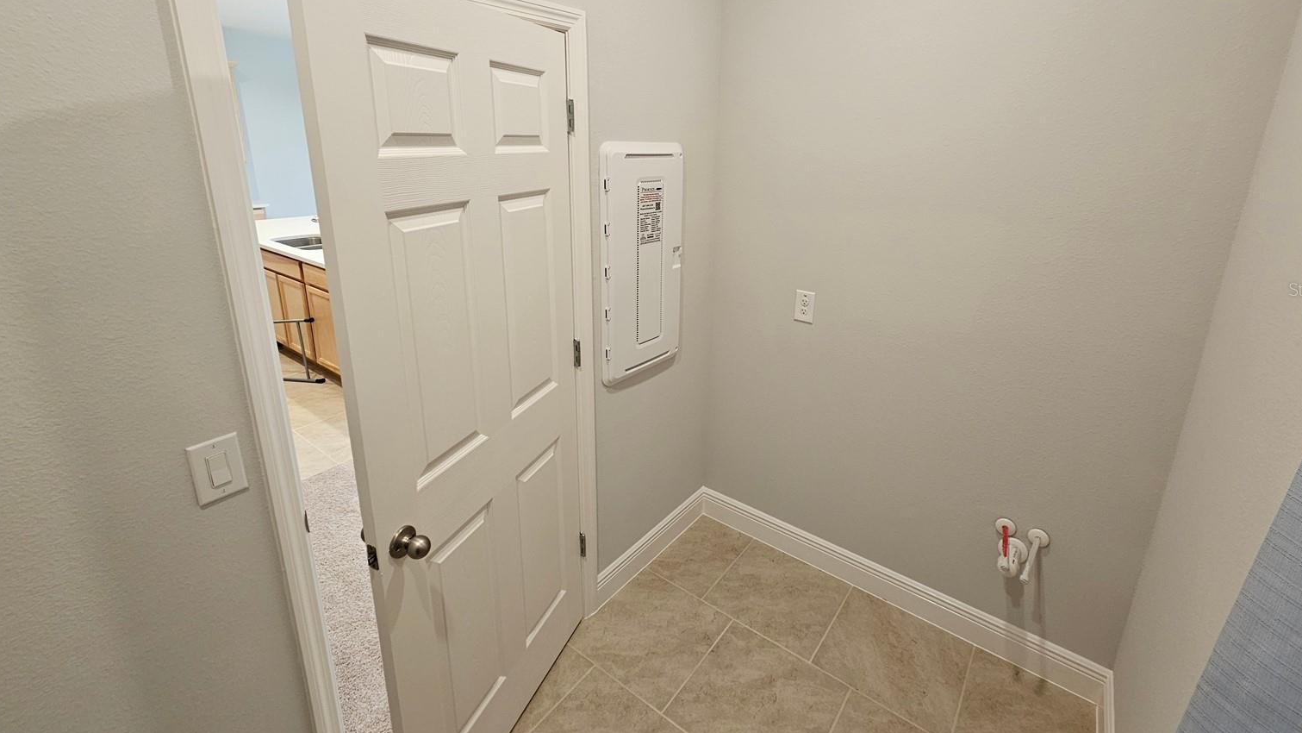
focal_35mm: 15
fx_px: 518
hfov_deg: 102.9
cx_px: 681
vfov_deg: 69.7
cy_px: 289
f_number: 2.2
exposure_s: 1/60
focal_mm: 2.2
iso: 160
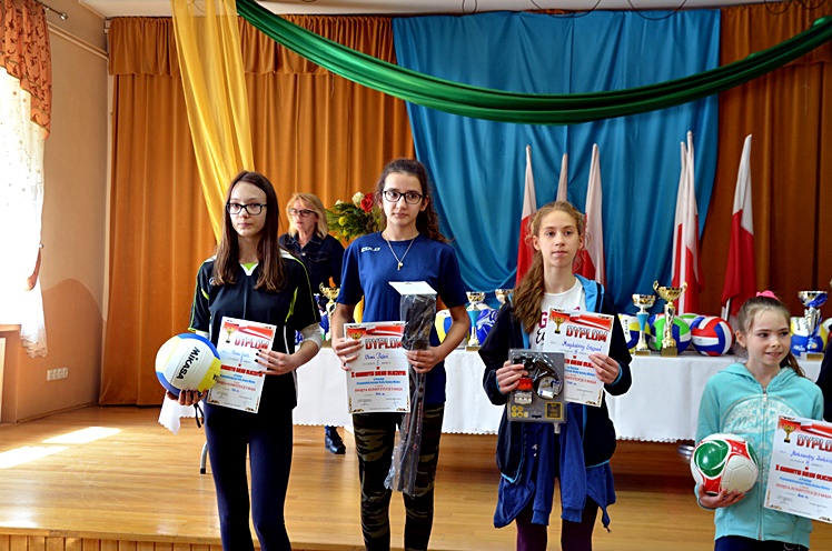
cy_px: 276
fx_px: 934
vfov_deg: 32.9
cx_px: 416
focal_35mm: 40
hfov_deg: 48.0
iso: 720
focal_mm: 27
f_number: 4
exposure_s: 1/60
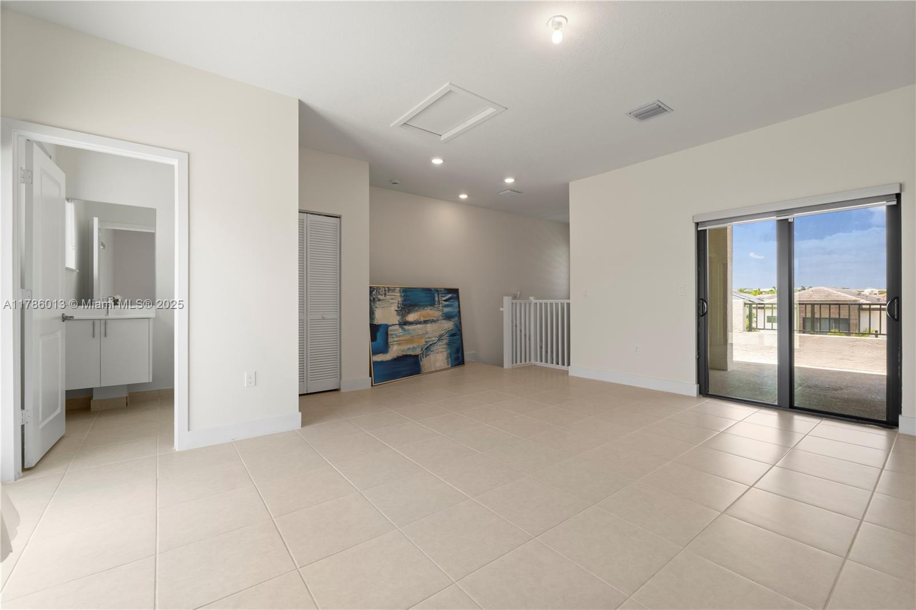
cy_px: 305
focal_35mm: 15
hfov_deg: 100.4
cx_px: 458
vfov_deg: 77.3
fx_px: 382
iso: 100
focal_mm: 10
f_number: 9
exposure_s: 1/2.5
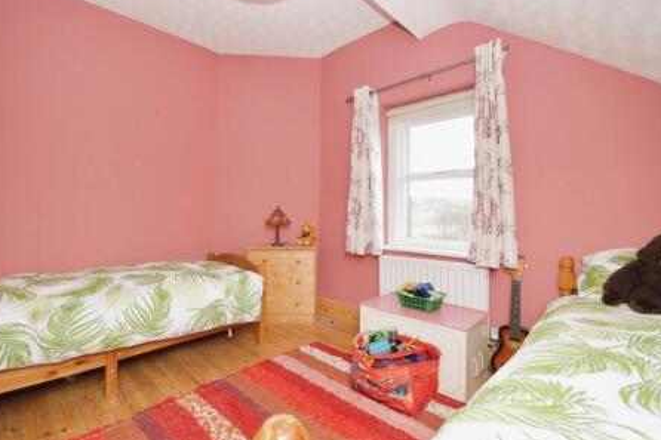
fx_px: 294
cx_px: 330
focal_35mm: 16
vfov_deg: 73.7
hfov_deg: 96.8
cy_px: 211
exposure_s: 1/60
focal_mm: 10
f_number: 8
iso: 400
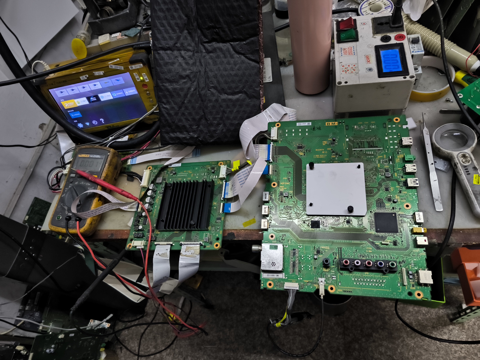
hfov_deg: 73.9
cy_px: 180
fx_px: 319
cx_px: 240
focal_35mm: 23
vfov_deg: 58.9
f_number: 1.7
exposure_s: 1/25
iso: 500
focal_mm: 5.35
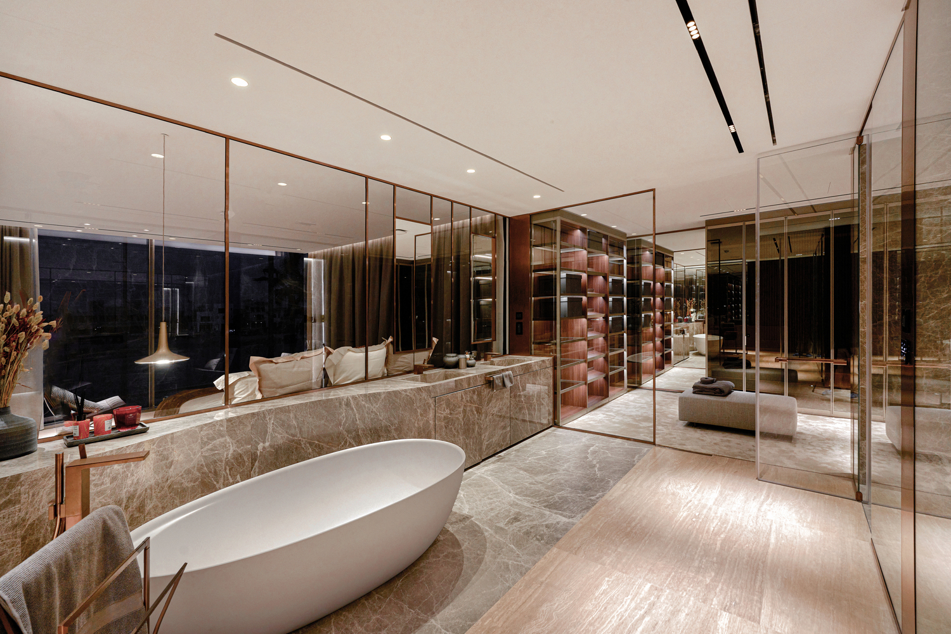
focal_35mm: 14
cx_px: 476
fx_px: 370
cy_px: 317
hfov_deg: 104.3
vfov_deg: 81.2
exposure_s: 1/30
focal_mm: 14
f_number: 9
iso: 320
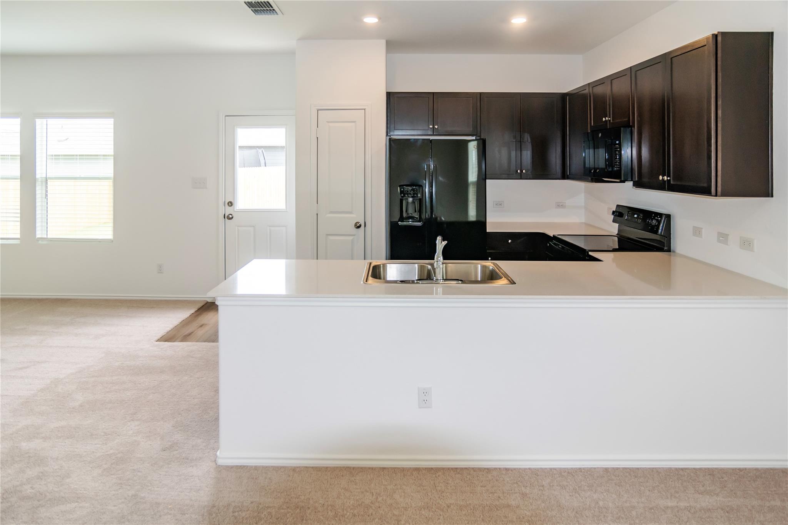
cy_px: 262
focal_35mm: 20
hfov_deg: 85.4
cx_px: 394
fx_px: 427
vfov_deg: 63.2
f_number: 4
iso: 280
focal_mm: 13
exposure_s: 1/125
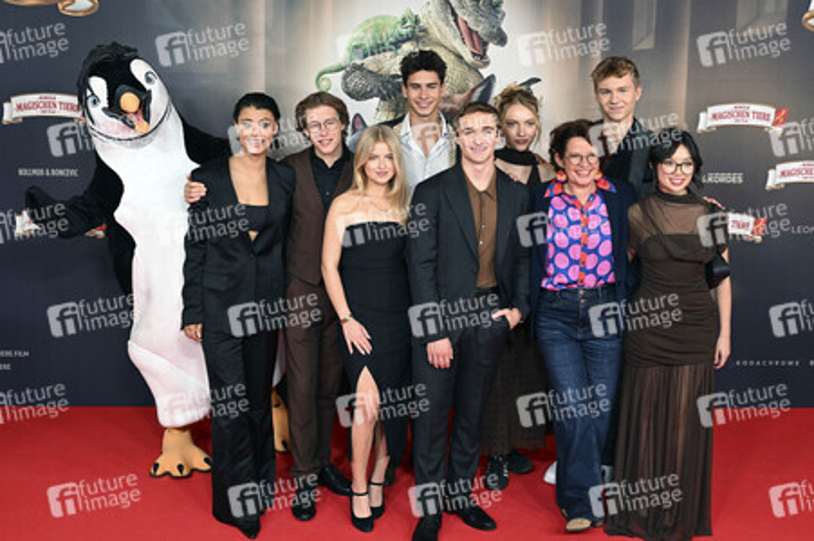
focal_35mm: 38
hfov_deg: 50.7
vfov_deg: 35.0
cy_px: 270
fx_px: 859
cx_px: 407
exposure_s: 1/160
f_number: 6.3
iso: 800
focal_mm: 38
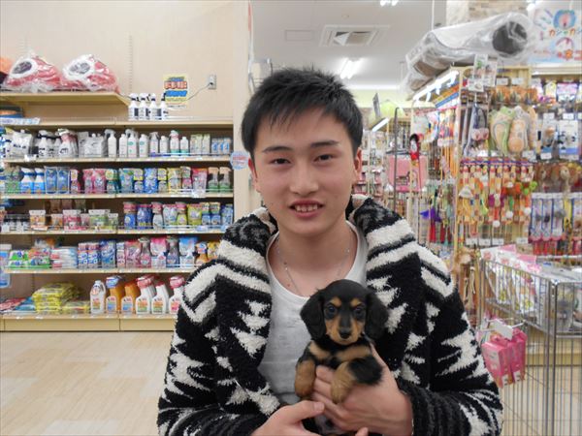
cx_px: 291
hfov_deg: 67.3
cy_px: 218
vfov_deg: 53.1
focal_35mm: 26
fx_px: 437
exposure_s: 1/30
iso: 200
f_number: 3.2
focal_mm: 4.6
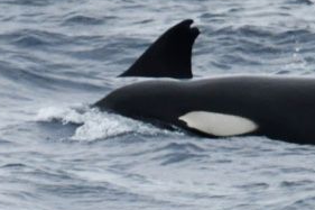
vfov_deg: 0.8
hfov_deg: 1.2
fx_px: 14962
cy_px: -34
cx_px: 359
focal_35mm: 1711
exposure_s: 1/8000
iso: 1400
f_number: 6.3
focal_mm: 600
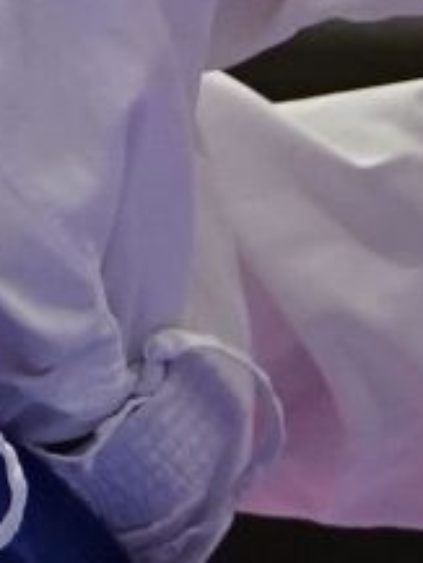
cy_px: 148
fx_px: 34621
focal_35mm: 2127
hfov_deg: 0.7
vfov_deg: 0.9
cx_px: 428
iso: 2500
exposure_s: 1/1000
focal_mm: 178
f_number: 2.8
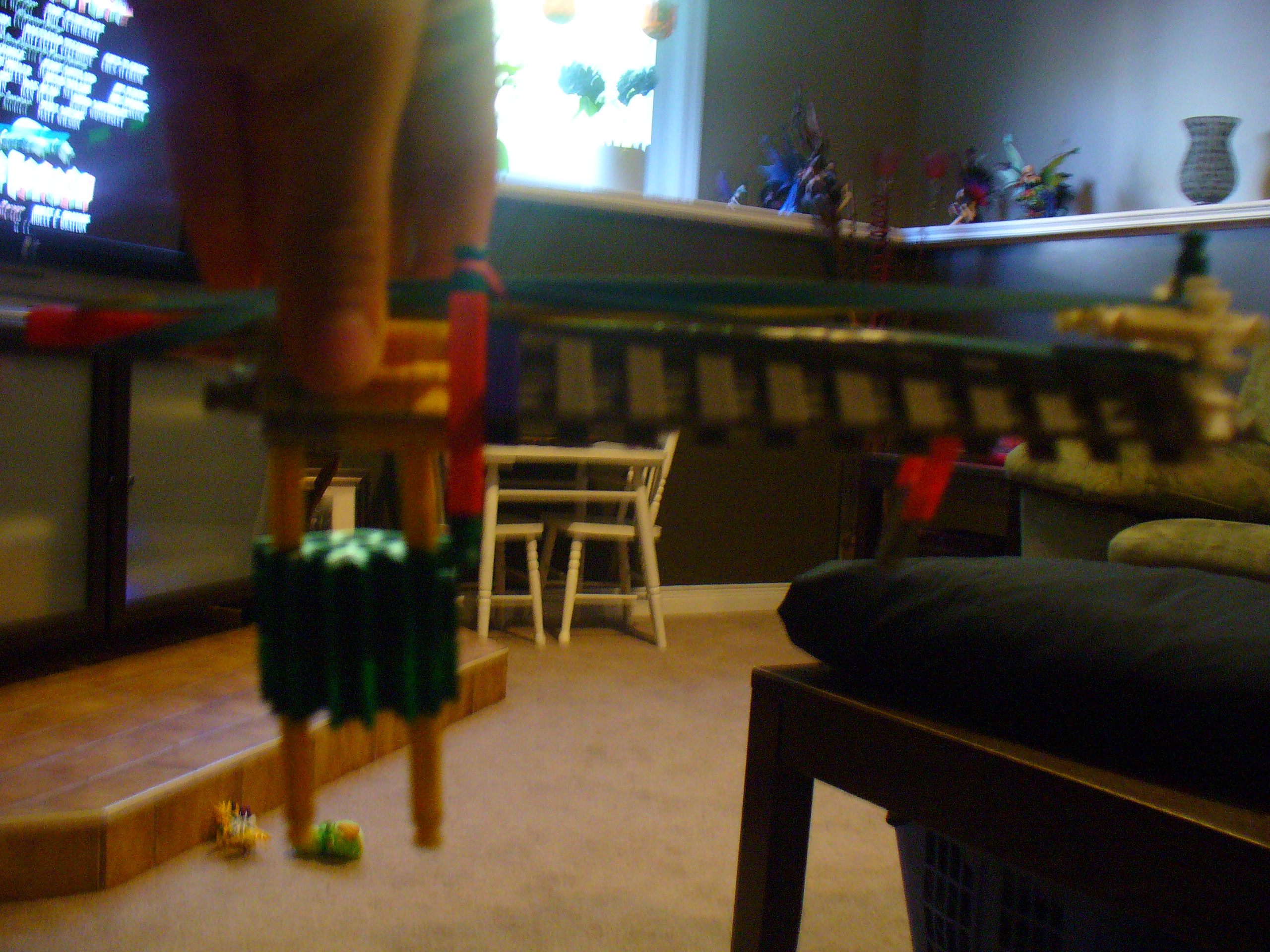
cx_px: 635
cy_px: 476
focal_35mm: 37
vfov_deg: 38.7
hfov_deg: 50.1
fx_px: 1357
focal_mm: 6.1
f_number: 2.8
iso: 200
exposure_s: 1/8
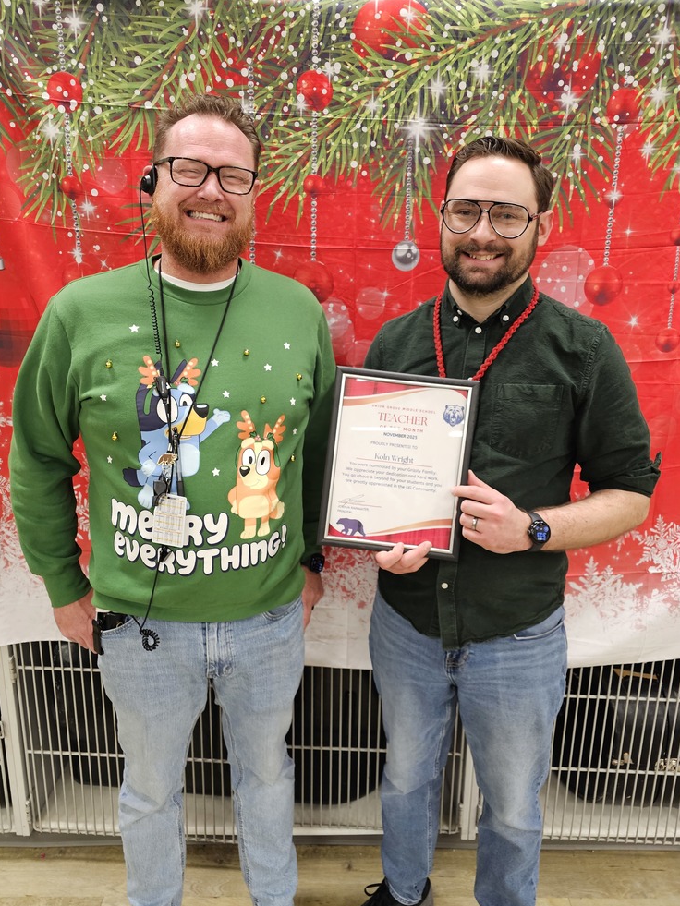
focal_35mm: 24
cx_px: 328
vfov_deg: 71.6
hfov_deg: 56.8
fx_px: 628
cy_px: 454
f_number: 1.7
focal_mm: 6.3
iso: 640
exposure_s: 1/120
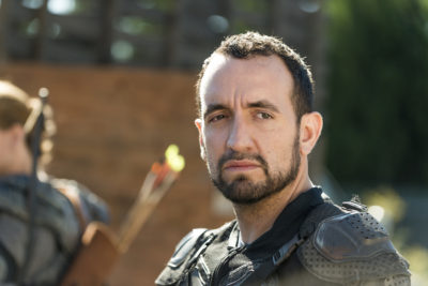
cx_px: 214
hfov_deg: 15.8
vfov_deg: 10.6
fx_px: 1546
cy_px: 143
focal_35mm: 130
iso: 200
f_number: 4
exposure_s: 1/500
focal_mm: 130
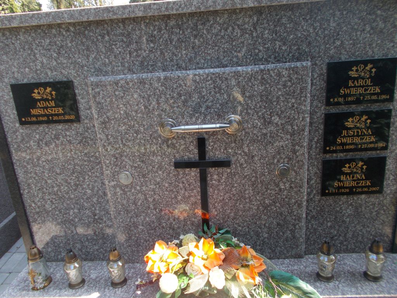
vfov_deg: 53.1
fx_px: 298
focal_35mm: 26
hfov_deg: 67.3
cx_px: 198
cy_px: 149
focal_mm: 4.6
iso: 80
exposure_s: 1/125
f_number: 3.2
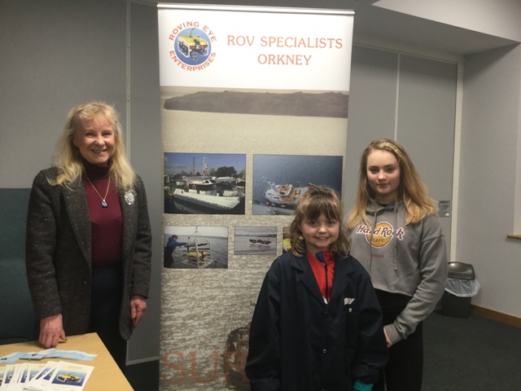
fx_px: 467
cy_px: 196
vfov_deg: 45.4
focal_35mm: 31
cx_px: 260
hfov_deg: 58.4
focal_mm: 3.3
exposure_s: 1/33
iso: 64
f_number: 2.4
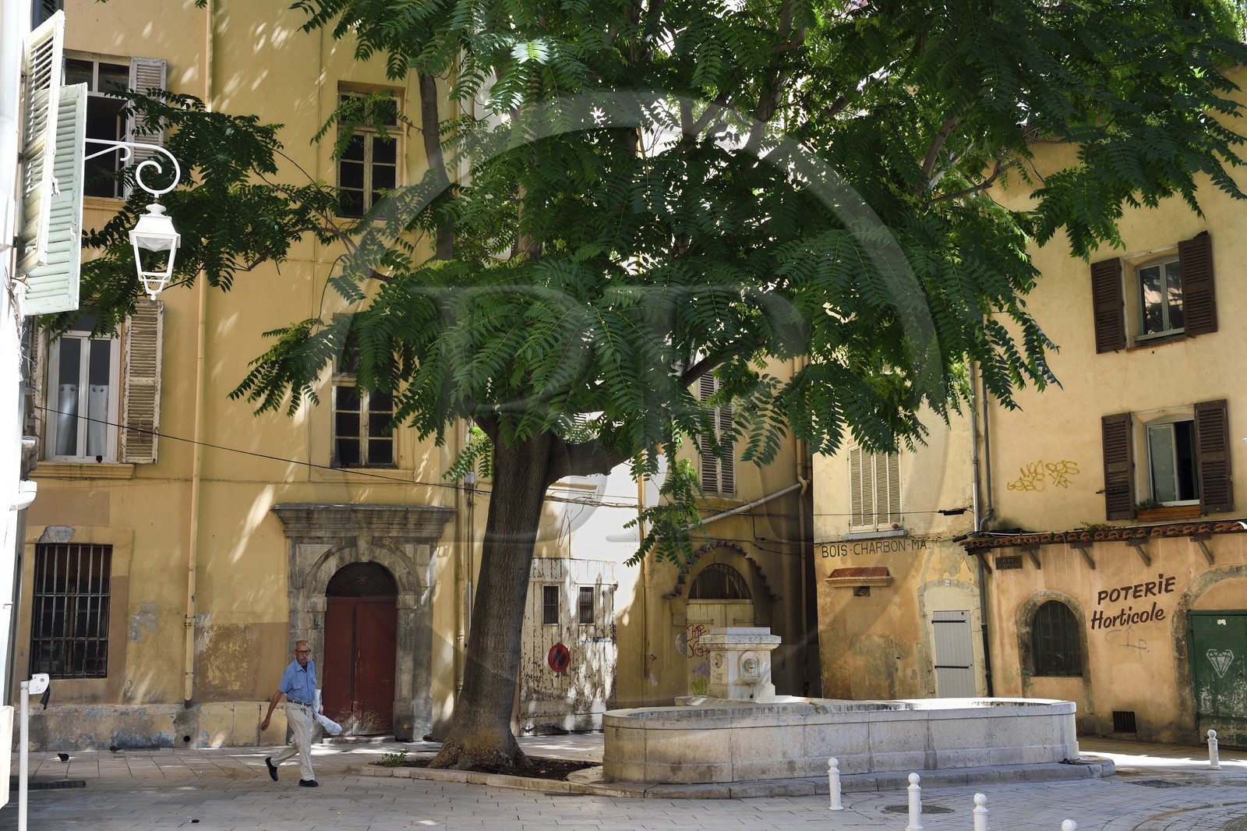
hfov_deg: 50.7
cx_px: 624
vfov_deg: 35.0
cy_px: 416
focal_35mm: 38
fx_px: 1316
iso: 400
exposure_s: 1/160
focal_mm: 38
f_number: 10
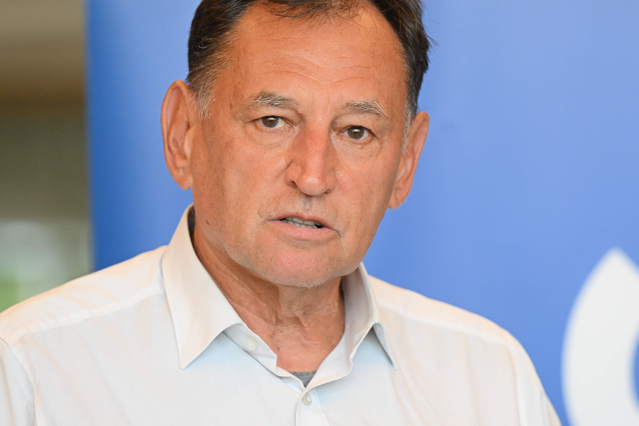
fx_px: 4987
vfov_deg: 4.9
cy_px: 194
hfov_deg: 7.3
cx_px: 388
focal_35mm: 281
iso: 2500
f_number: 4
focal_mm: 200
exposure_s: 1/640
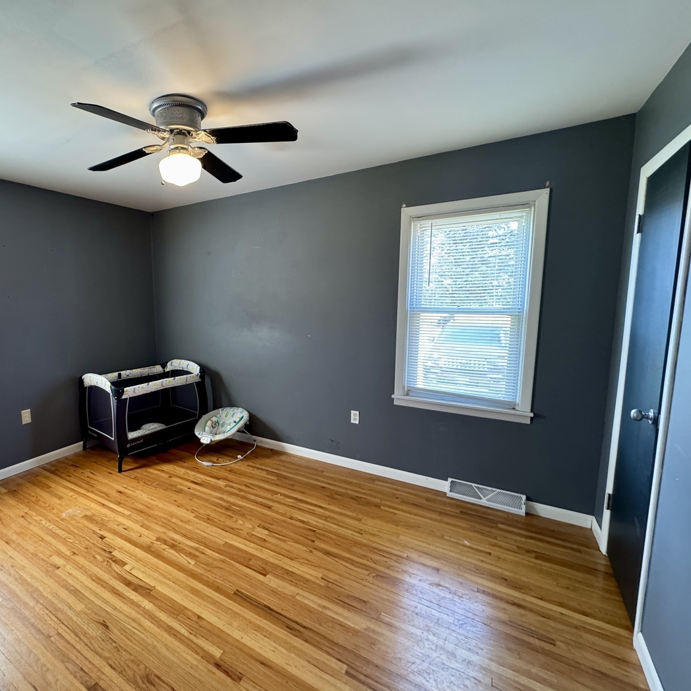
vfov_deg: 84.0
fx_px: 384
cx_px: 234
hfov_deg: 81.3
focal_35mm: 17
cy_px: 344
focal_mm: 2.22
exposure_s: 1/60
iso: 250
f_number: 2.2
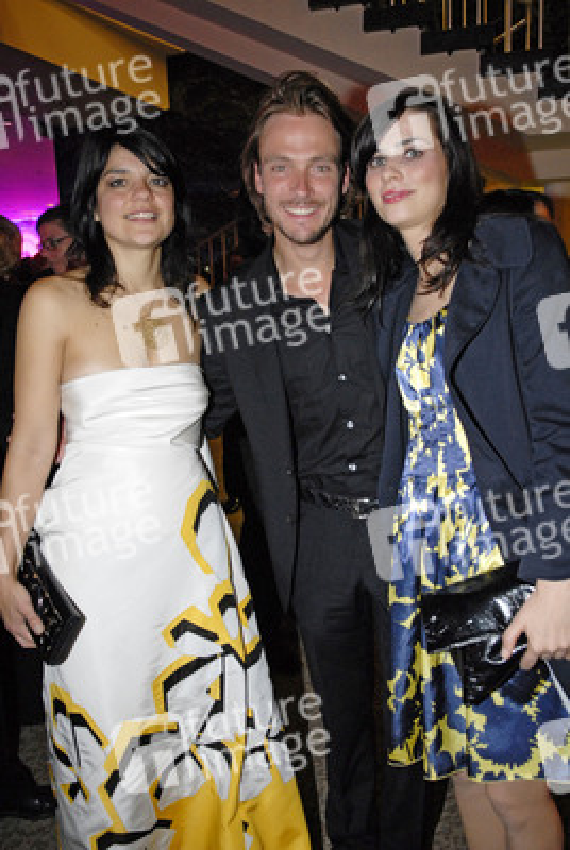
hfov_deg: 43.7
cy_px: 425
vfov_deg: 61.9
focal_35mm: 30
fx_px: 710
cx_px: 285
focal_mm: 20
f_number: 4
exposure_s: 1/50
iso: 800
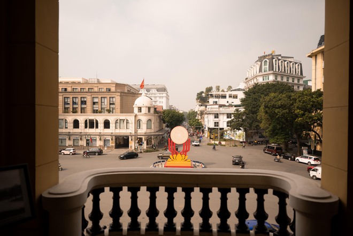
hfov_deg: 73.7
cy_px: 118
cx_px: 176
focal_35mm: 24
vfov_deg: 53.1
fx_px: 235
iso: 80
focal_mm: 24
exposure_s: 1/1250
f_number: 2.8
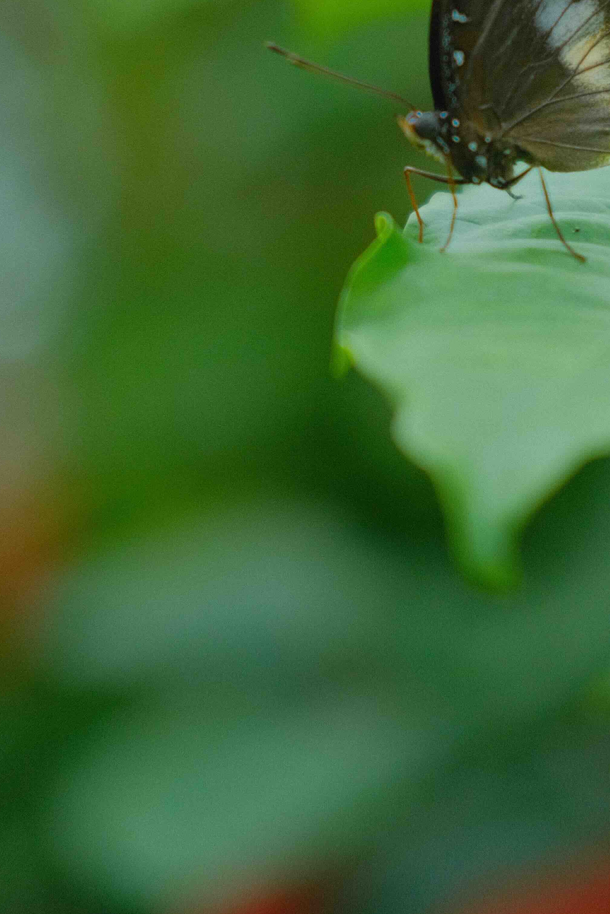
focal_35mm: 109
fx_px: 2770
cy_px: 152
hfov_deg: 12.5
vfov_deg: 18.5
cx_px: 435
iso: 640
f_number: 2
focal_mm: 35
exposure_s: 1/850
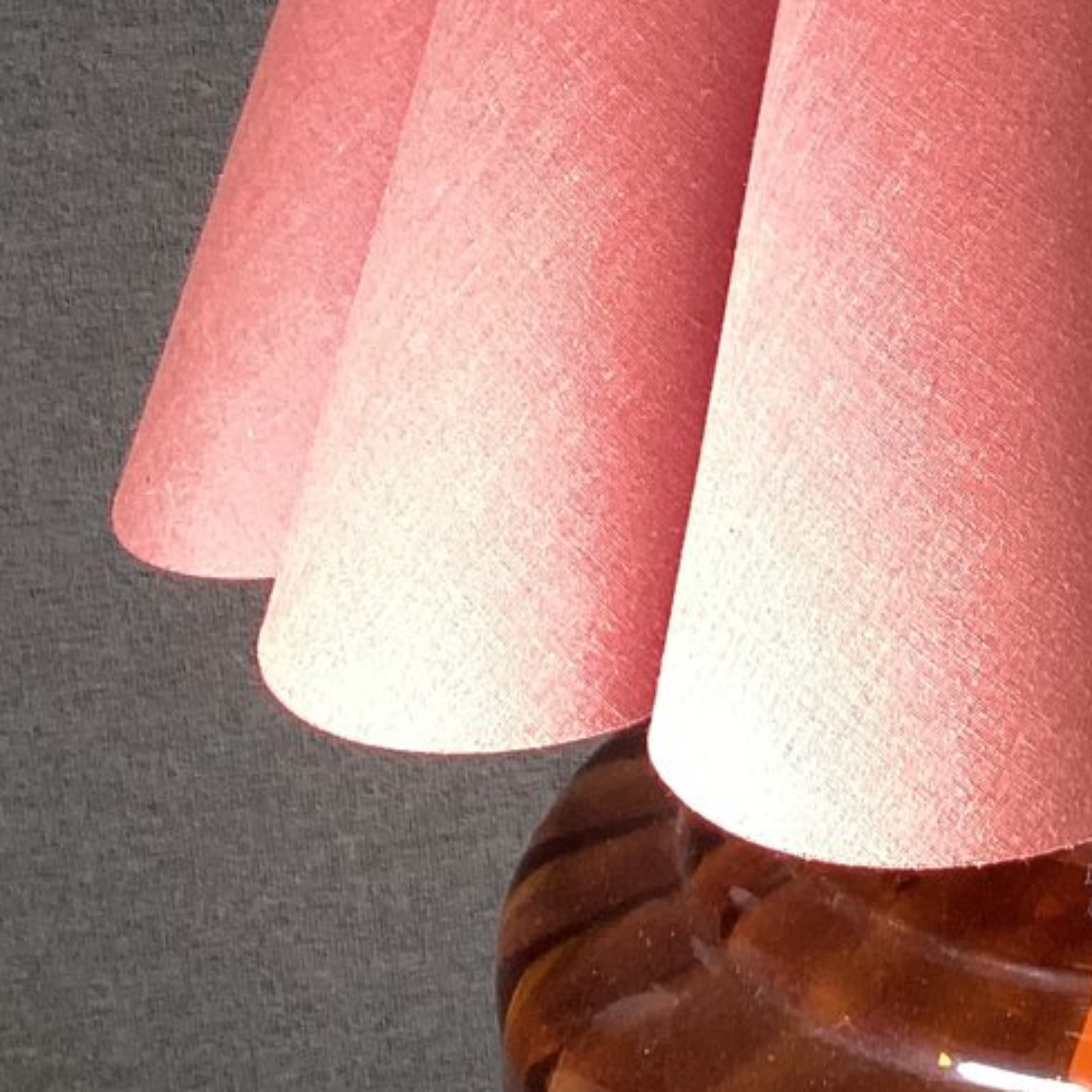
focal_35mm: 85
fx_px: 3034
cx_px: 1326
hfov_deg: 19.2
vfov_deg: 19.5
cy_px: -120
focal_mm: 3.3
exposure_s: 1/60
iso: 125
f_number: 2.4
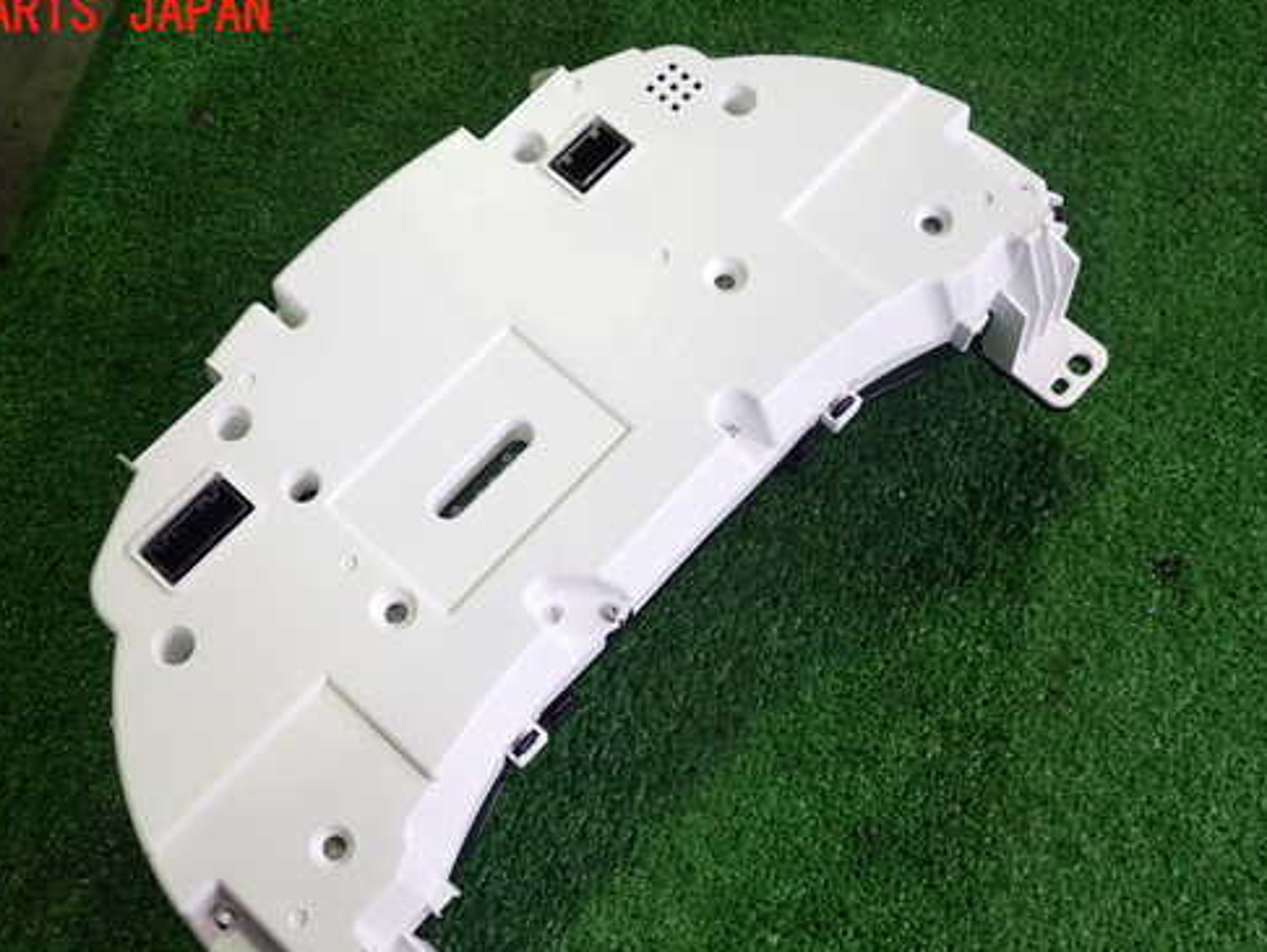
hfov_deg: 50.1
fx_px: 1355
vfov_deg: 38.5
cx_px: 579
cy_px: 569
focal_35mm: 37
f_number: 2.3
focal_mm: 5.4
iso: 200
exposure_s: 1/60
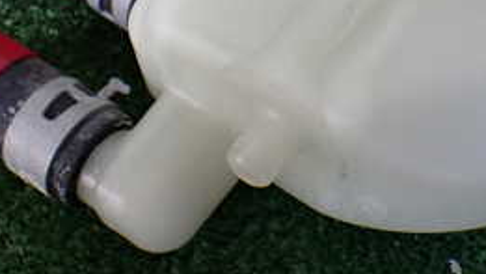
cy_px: -19
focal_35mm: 75
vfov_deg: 15.7
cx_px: 350
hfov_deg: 27.9
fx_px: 967
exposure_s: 1/125
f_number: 2.3
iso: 320
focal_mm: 5.4
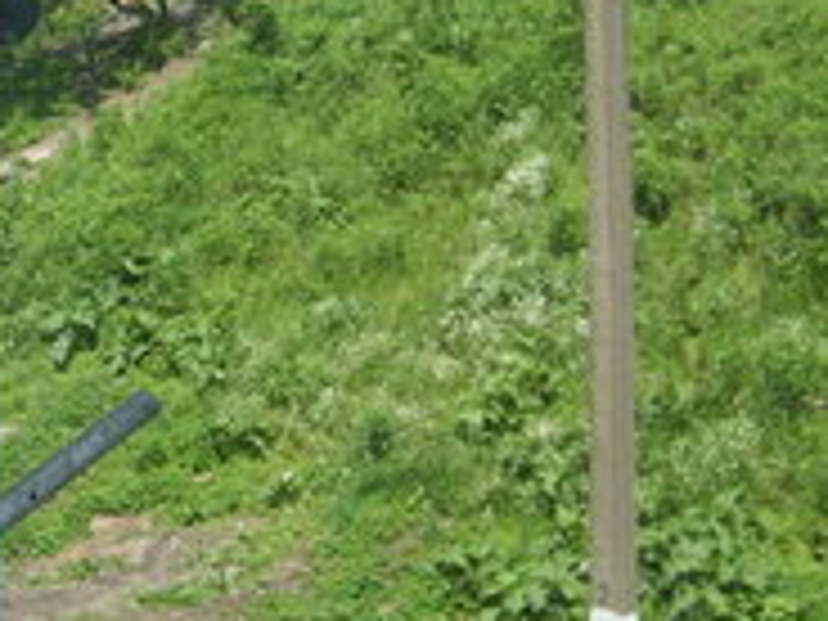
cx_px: 202
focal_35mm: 76
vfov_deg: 19.1
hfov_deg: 25.3
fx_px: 1818
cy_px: 76
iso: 50
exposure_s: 1/500
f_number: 2.8
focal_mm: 5.8
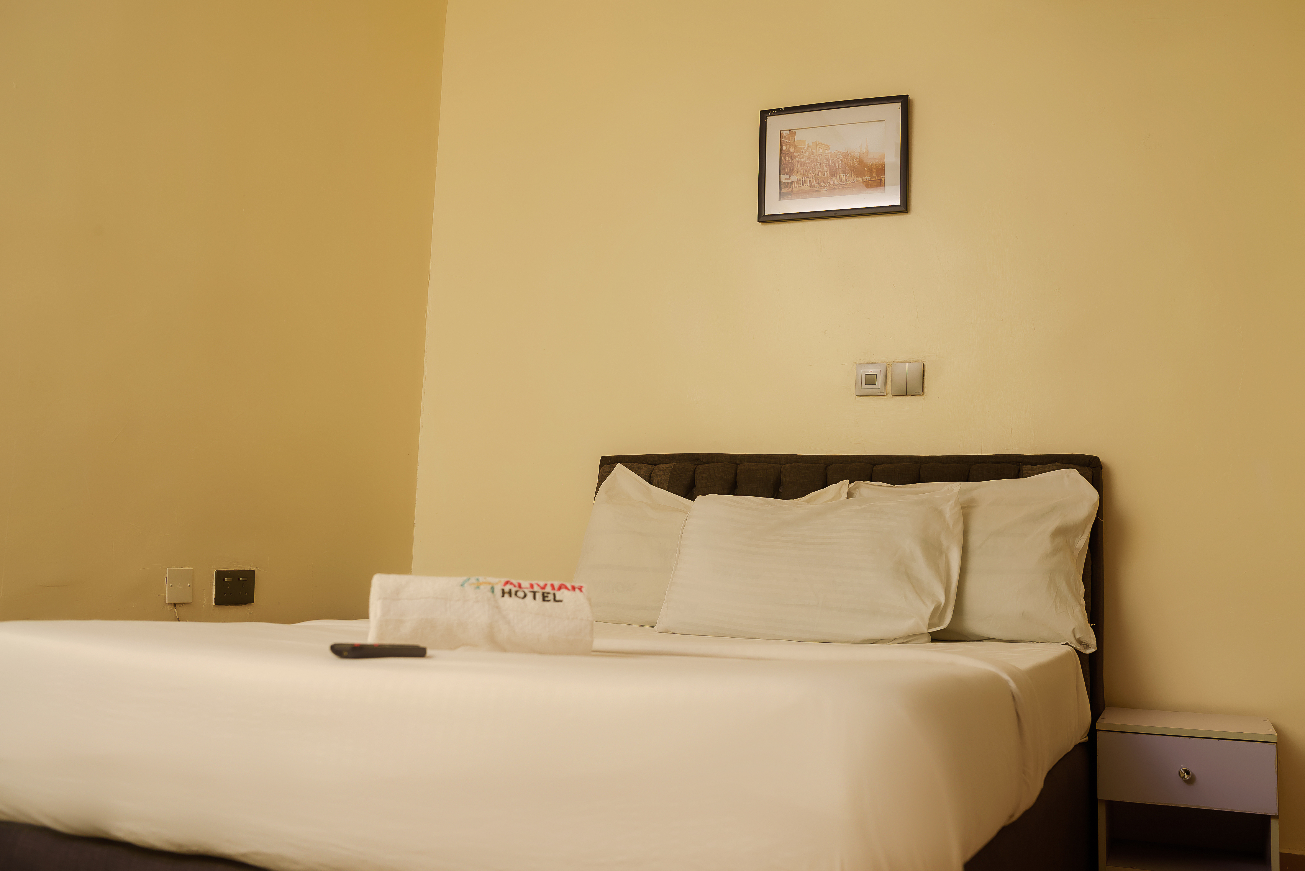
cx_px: 652
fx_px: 1269
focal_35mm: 35
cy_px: 436
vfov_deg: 37.9
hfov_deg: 54.4
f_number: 4
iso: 100
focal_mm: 35
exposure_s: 1/200
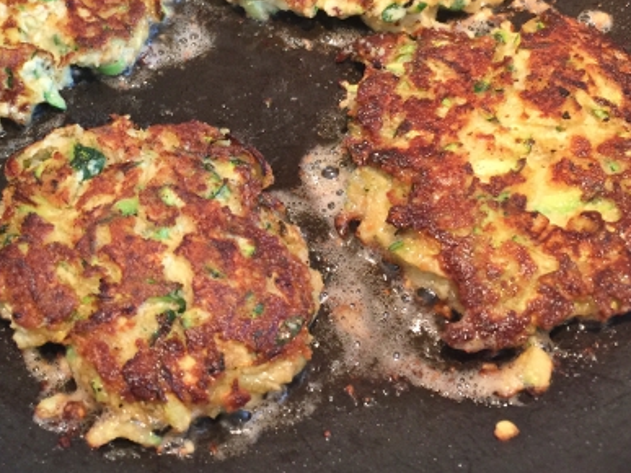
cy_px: 130
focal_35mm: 48
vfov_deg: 29.9
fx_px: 875
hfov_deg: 39.5
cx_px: 253
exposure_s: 1/15
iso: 40
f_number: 2.2
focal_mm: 4.15
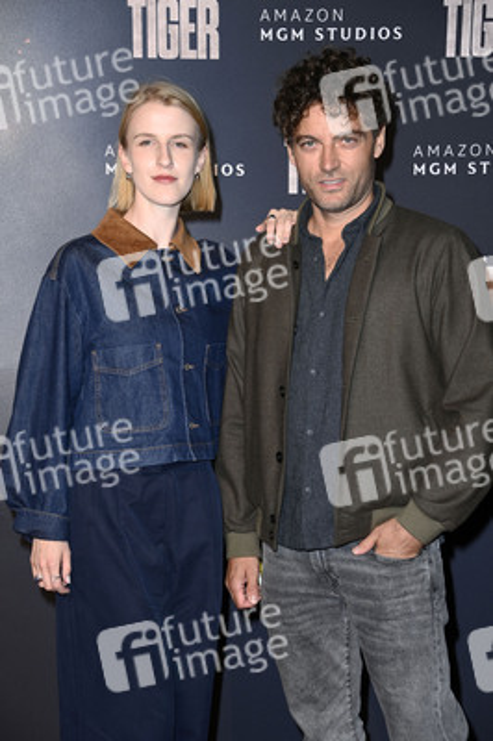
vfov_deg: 23.9
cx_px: 246
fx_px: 1749
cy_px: 370
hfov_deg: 16.0
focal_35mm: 85
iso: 500
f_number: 5.6
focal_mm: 85
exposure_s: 1/250
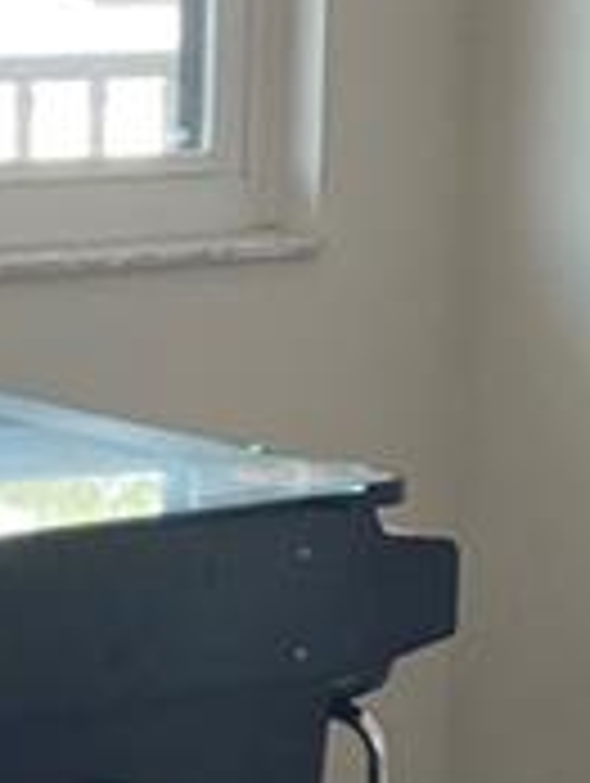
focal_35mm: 193
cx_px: 464
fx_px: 4375
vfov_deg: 10.2
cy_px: 374
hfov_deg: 7.7
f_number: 1.8
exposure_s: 1/60
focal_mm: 3.99
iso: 50
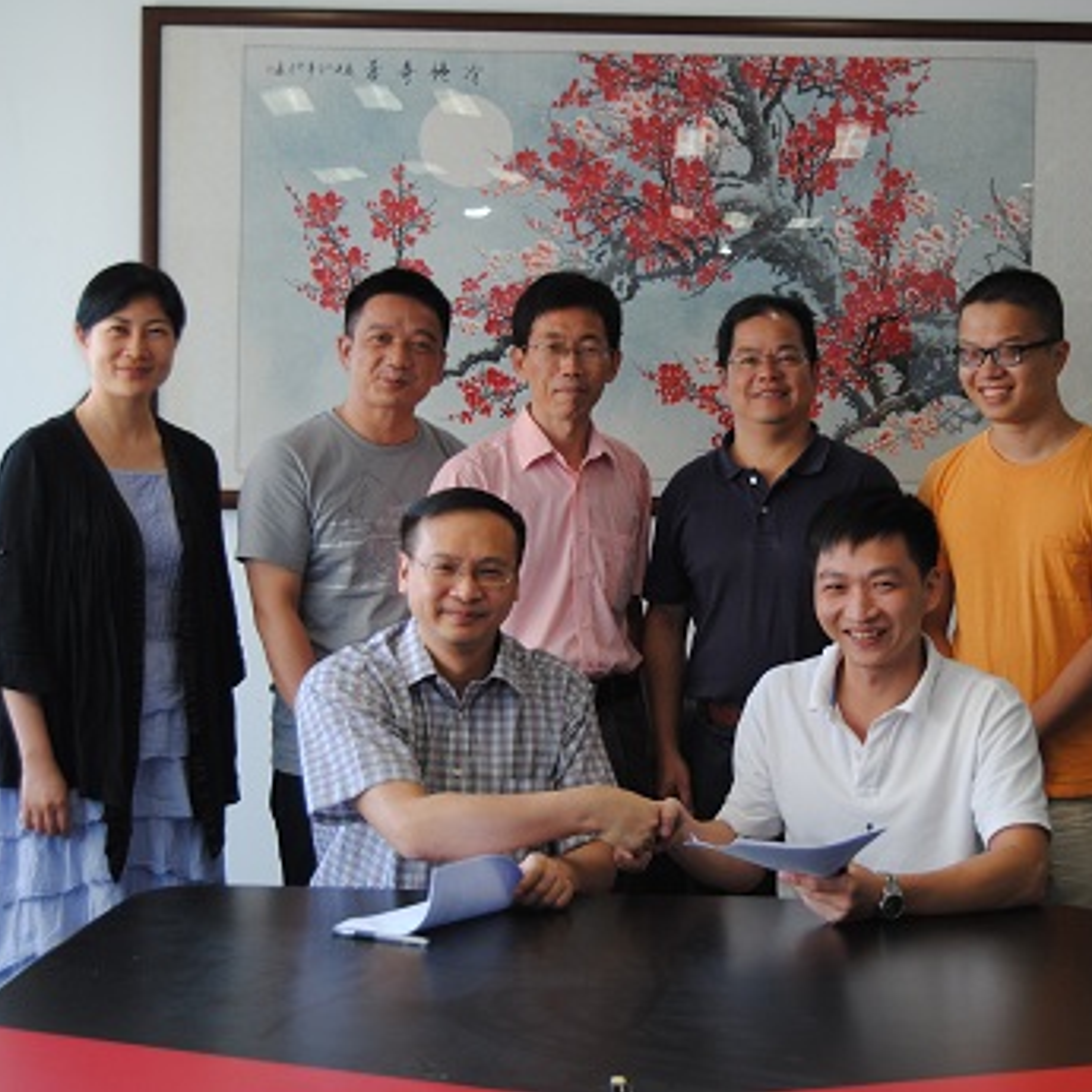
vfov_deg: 23.7
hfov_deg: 23.6
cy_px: 544
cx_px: 677
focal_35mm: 73
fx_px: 2605
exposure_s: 1/30
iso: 200
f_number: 4.8
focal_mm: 38
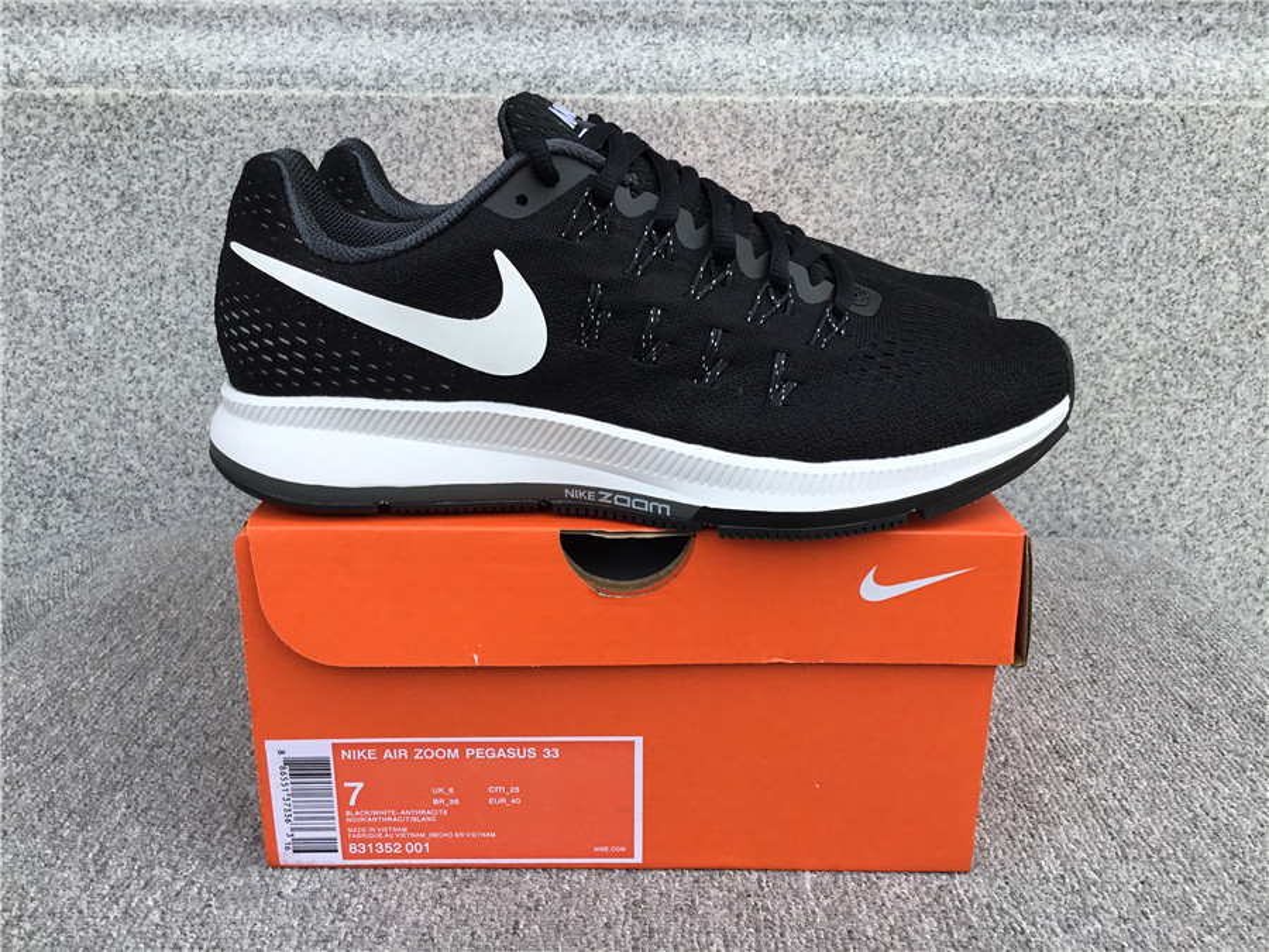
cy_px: 476
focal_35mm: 31
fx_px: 1136
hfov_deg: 58.4
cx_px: 634
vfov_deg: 45.4
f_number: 2.4
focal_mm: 3.3
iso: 25
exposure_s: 1/272
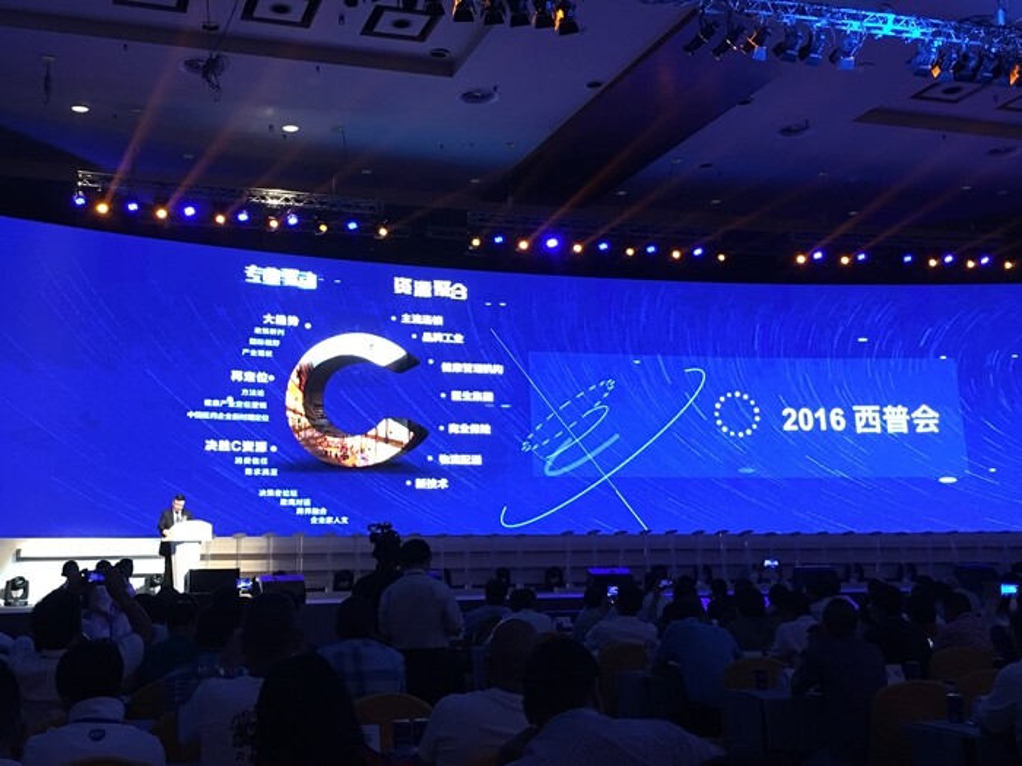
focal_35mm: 29
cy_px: 383
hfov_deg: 61.7
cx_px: 511
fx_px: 856
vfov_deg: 48.2
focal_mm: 4.15
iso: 100
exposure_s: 1/17
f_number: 2.2
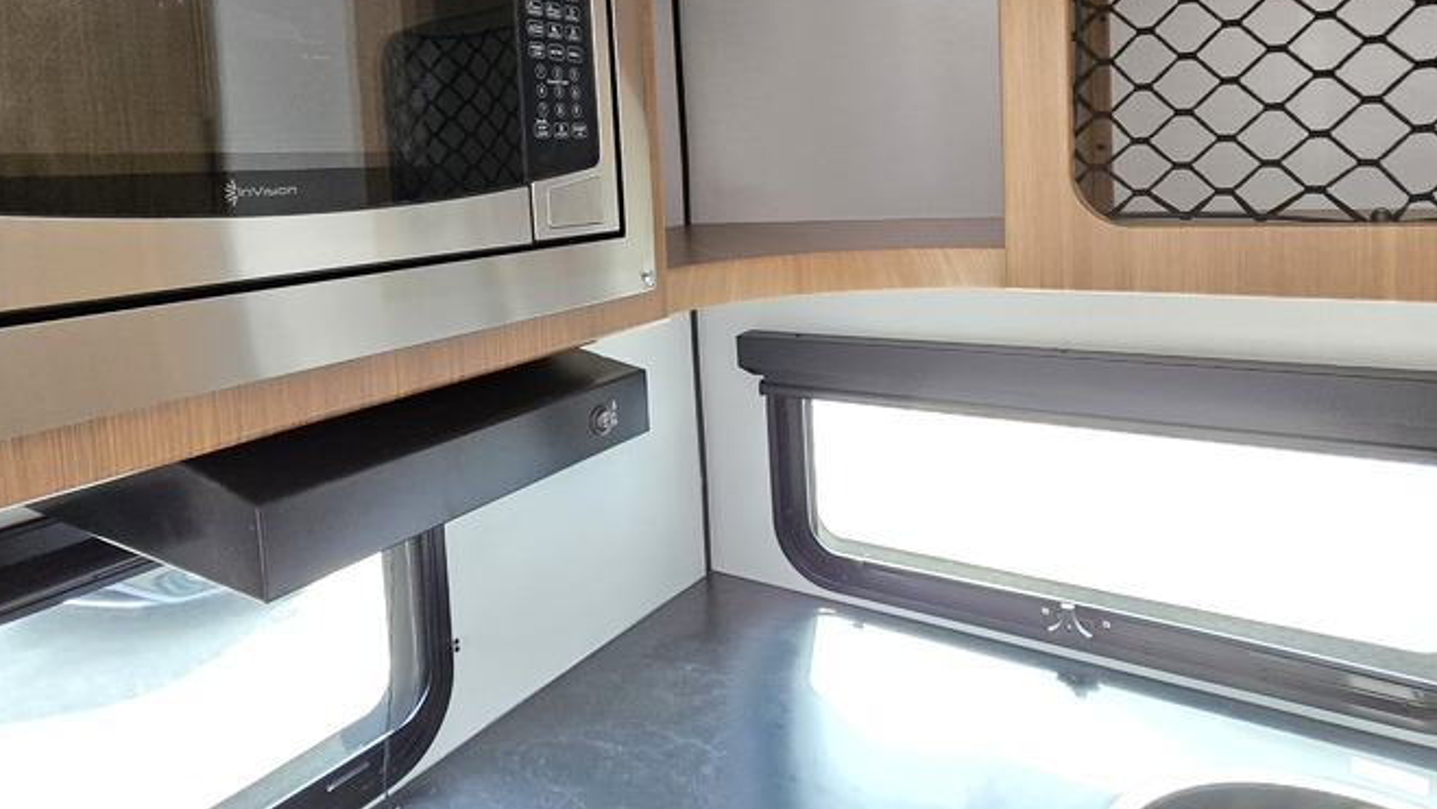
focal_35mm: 22
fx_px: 838
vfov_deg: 49.7
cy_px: 216
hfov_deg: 81.1
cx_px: 674
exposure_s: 1/60
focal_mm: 2.2
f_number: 2.2
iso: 1250
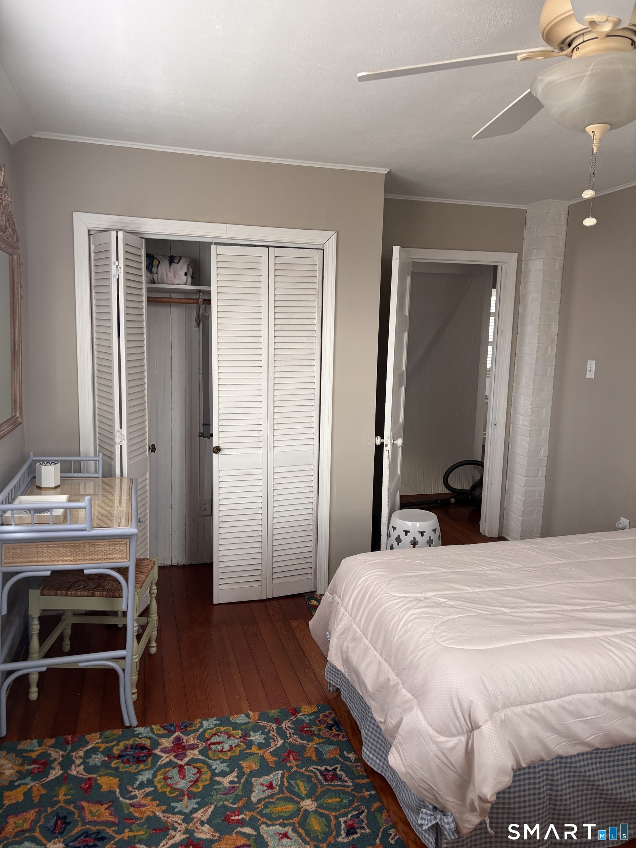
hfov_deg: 53.1
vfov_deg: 67.3
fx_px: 637
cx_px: 318
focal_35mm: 26
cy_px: 424
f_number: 1.6
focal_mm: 5.96
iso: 160
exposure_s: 1/60
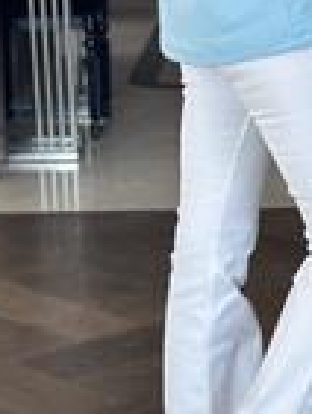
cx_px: 286
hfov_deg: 8.6
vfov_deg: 11.4
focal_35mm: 172
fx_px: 2064
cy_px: 29
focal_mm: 6.86
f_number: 1.78
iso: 100
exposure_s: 1/121
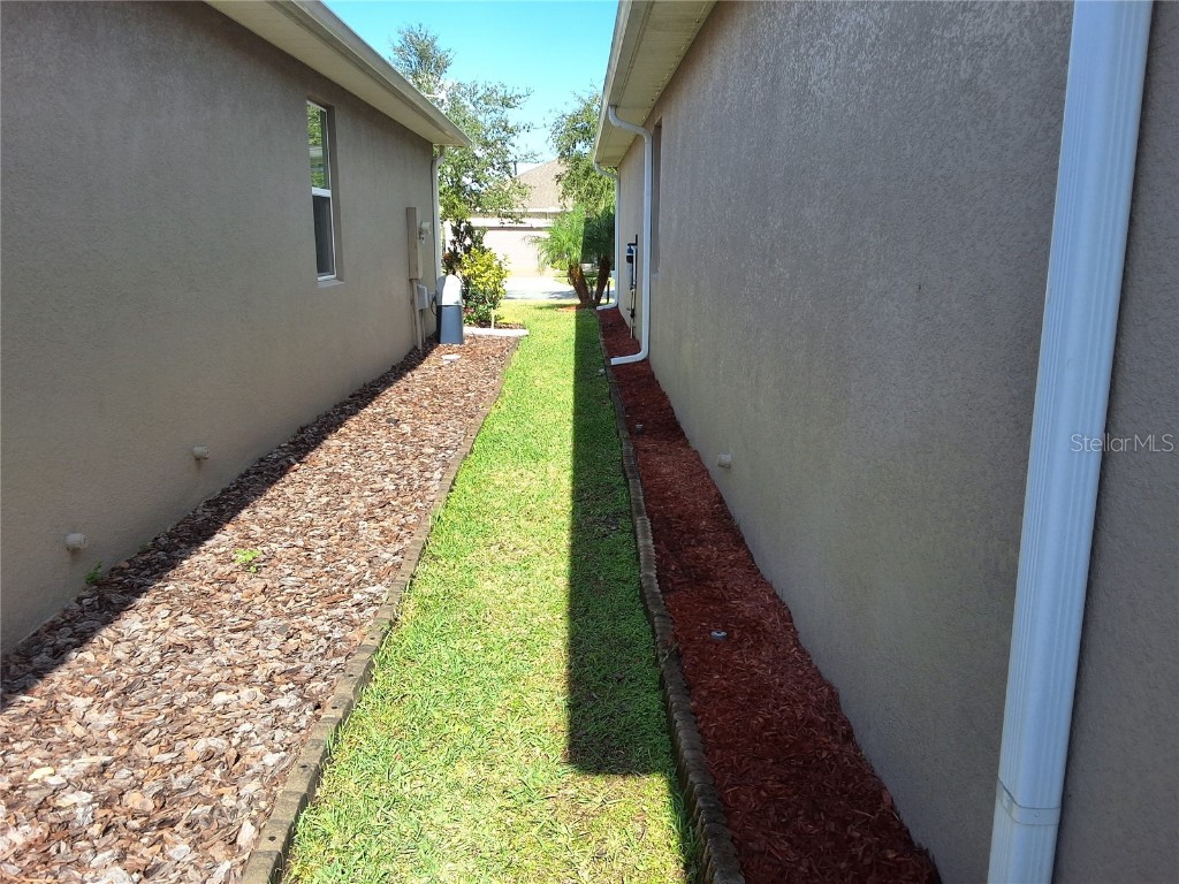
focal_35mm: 28
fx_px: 954
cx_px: 590
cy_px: 442
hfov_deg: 63.4
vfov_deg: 49.7
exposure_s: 1/773
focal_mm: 2.91
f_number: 1.9
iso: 32
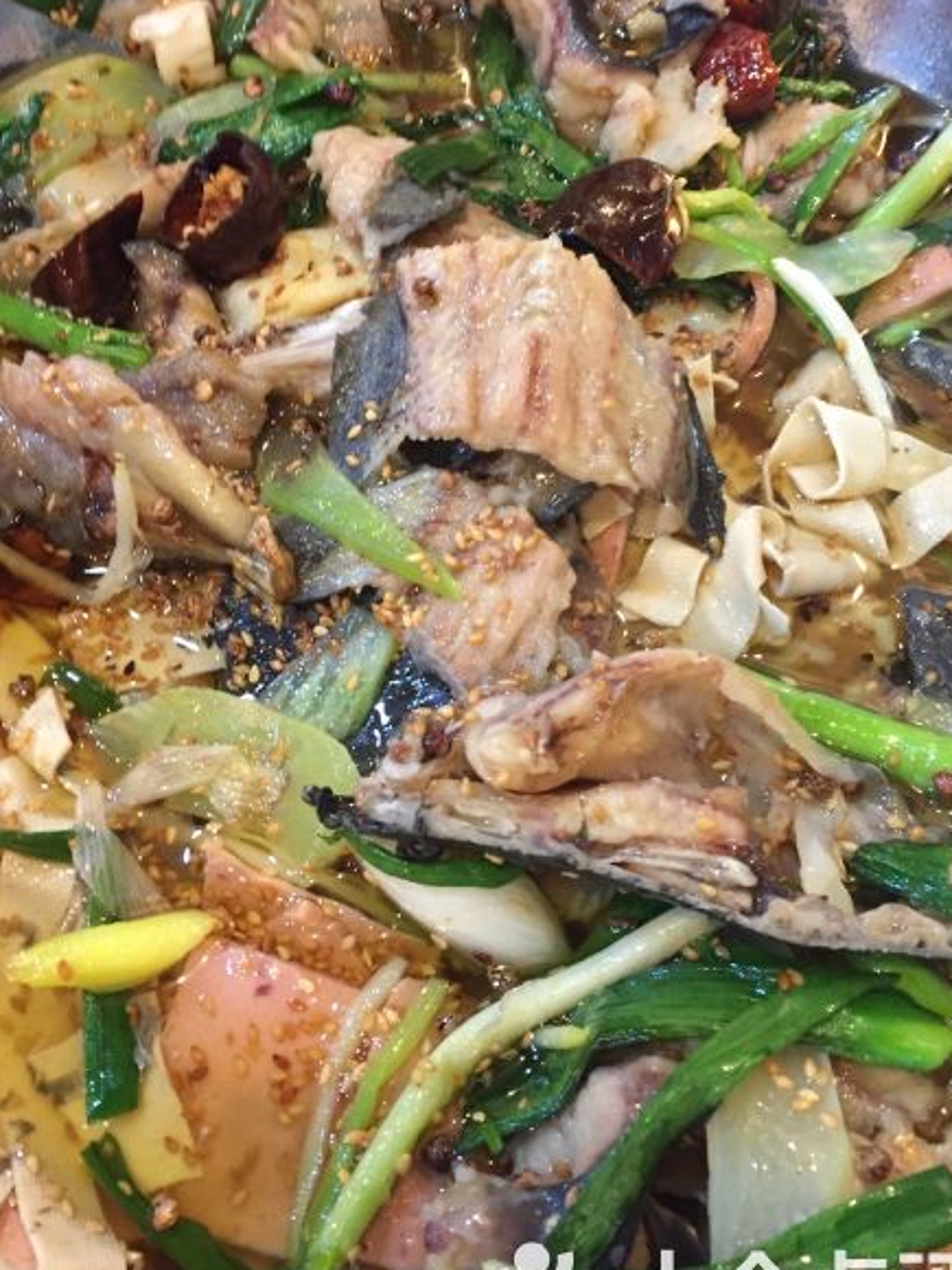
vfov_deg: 52.6
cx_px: 467
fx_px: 1283
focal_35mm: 35
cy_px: 642
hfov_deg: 40.7
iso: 250
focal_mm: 4.15
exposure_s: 1/20
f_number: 2.2
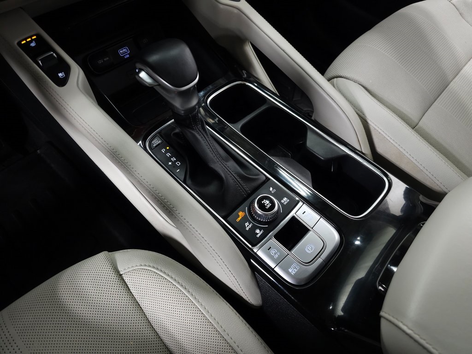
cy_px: 177
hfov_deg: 73.9
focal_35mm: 23
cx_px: 236
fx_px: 314
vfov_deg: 58.9
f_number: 1.7
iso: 200
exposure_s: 1/60
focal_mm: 6.3
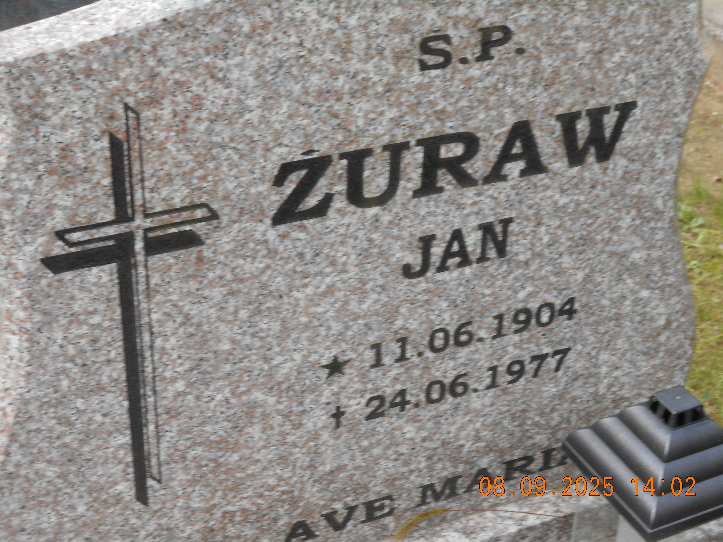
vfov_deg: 22.3
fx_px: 1378
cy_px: 271
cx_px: 362
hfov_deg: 29.4
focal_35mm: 66
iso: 80
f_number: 5.3
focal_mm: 11.6
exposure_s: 1/60
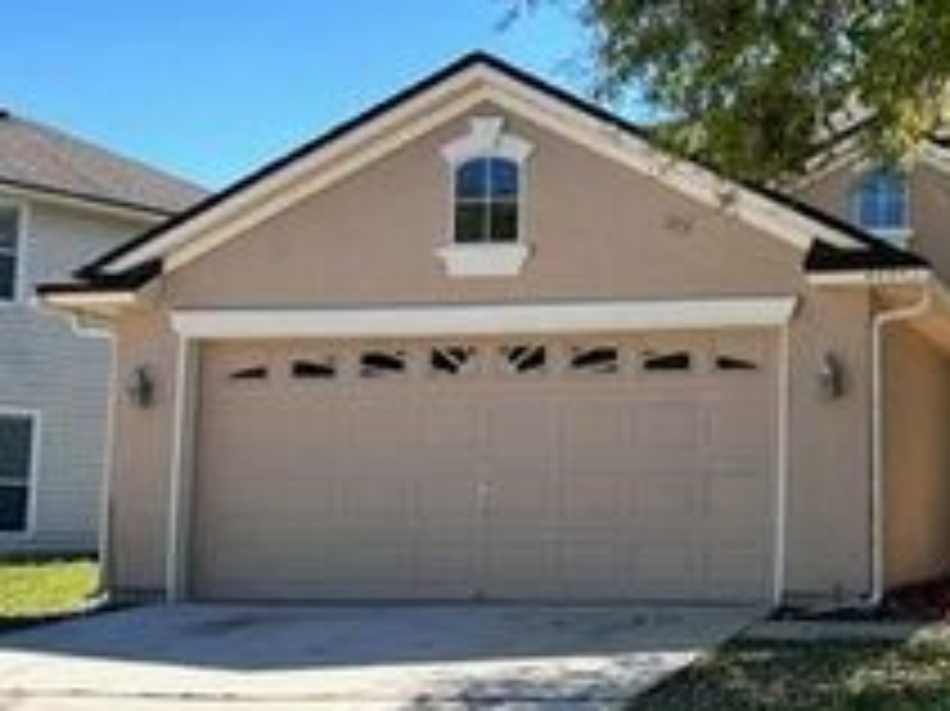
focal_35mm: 57
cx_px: 837
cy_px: 317
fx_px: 1563
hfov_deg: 32.3
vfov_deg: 25.6
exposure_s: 1/2070
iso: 80
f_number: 1.78
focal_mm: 6.86
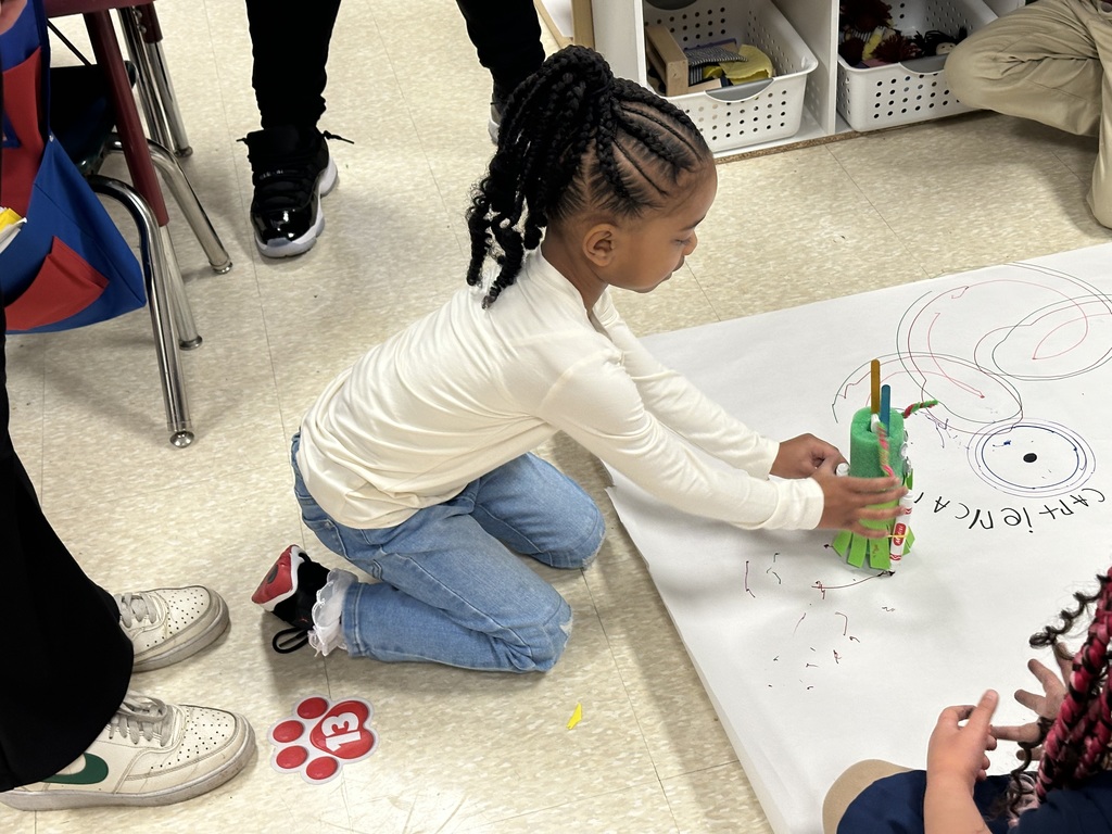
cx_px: 556
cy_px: 417
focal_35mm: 48
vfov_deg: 30.3
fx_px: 1542
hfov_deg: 39.7
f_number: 1.78
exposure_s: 1/60
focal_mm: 6.86
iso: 160
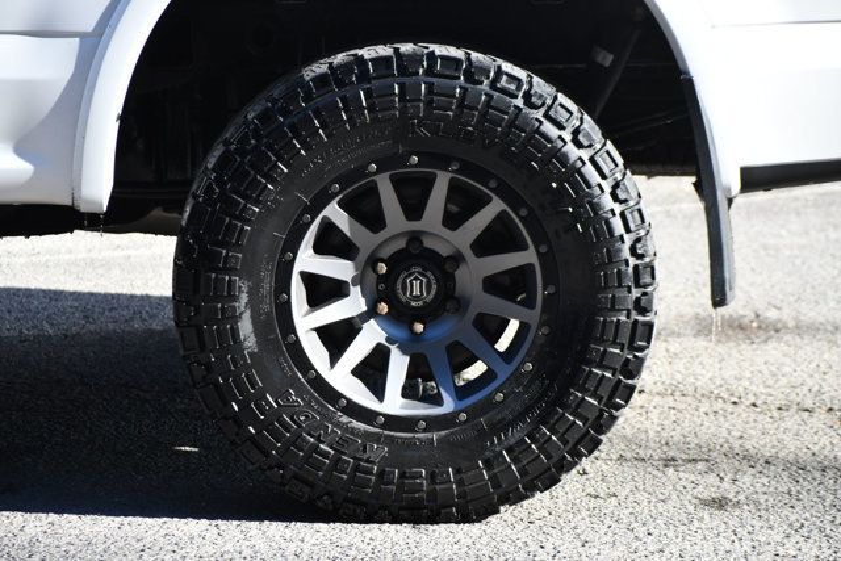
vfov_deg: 7.5
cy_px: 280
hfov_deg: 11.2
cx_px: 420
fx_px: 4276
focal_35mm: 183
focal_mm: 122
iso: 280
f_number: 5.6
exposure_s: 1/250
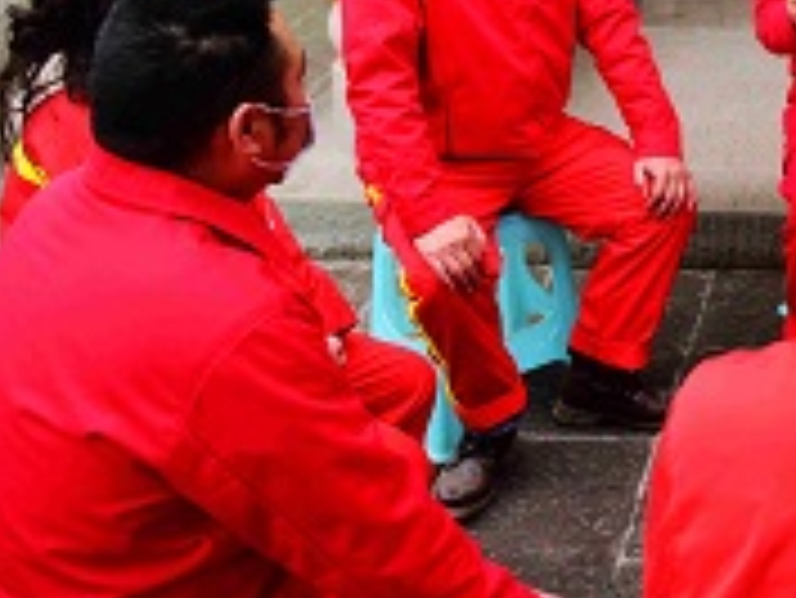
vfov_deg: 21.2
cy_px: -106
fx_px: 1496
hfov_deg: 27.0
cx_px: 904
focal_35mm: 65
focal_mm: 24
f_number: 2.8
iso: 320
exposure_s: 1/200
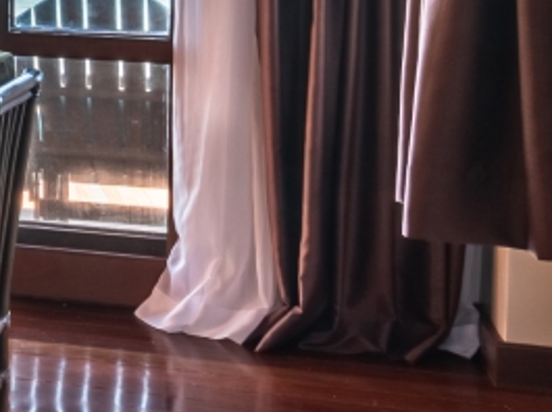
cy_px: -110
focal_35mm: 112
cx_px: -653
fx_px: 1784
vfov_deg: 12.8
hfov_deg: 13.9
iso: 200
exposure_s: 1/40
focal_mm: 19
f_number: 16
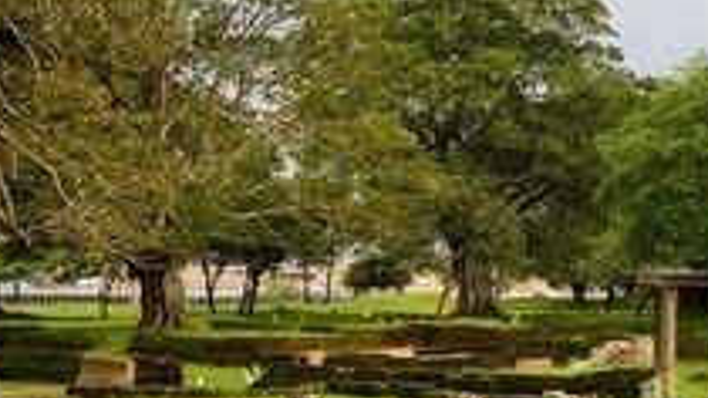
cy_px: 246
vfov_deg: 18.0
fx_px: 1257
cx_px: 657
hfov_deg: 29.9
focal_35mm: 67
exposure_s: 1/320
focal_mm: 32
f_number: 13
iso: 800
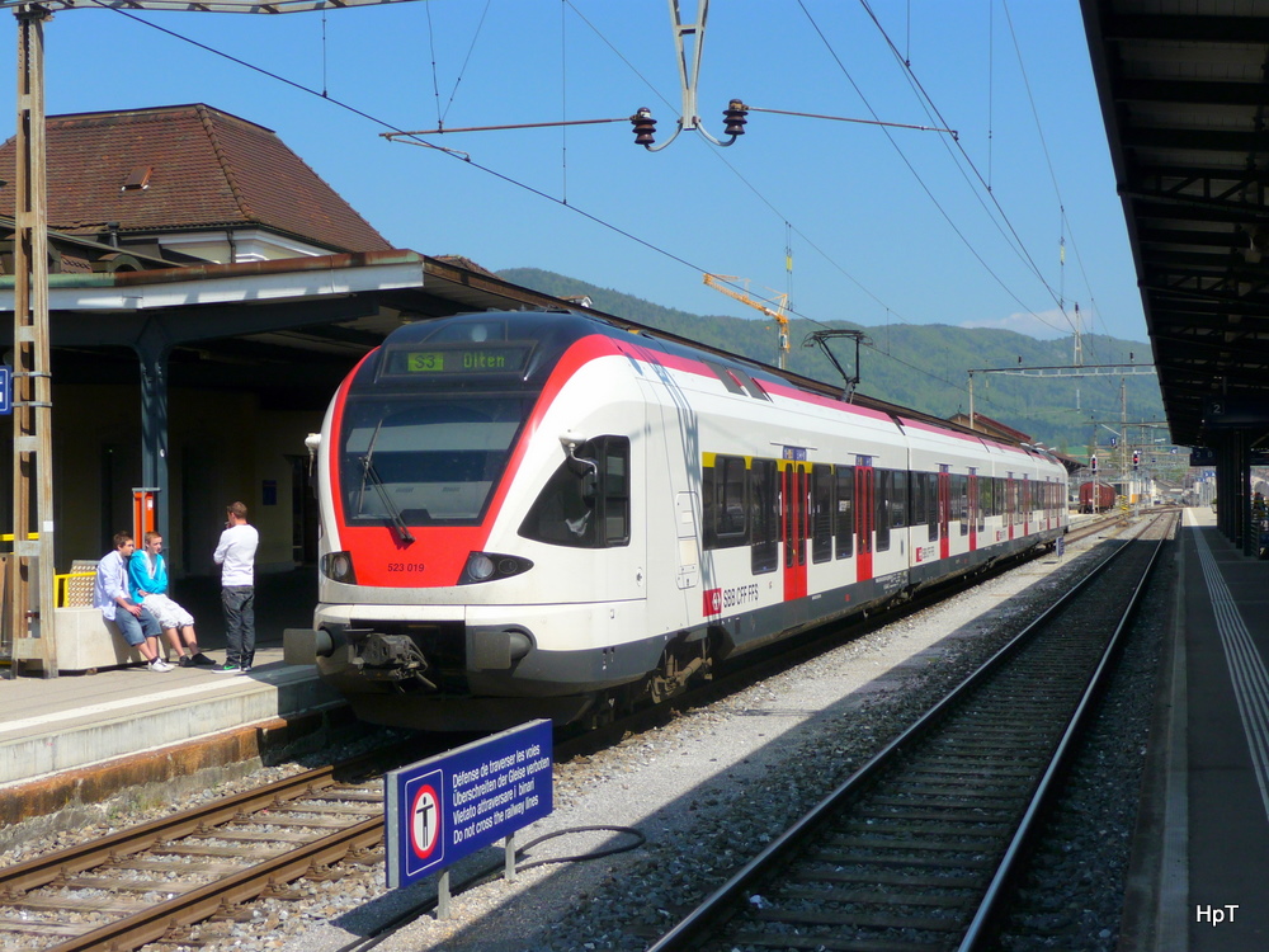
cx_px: 634
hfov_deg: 38.2
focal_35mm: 50
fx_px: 1833
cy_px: 476
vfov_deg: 29.1
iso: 100
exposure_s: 1/800
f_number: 4.2
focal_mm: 8.5
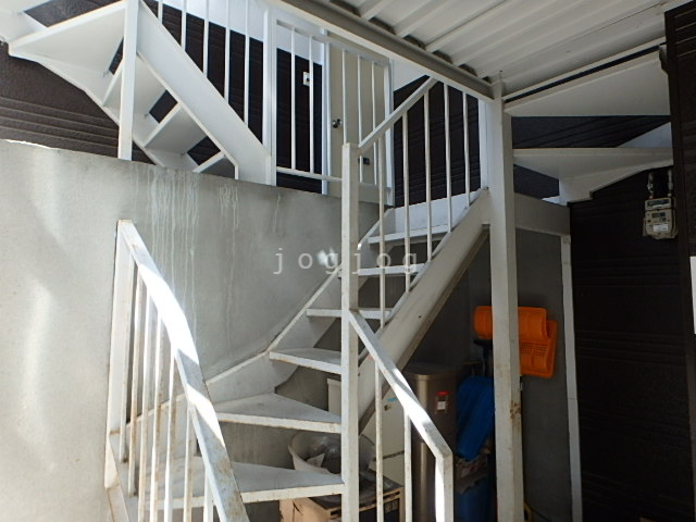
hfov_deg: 79.0
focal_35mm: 21
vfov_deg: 63.4
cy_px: 261
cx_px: 348
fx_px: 422
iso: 200
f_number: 3.5
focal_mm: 3.7
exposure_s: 1/60
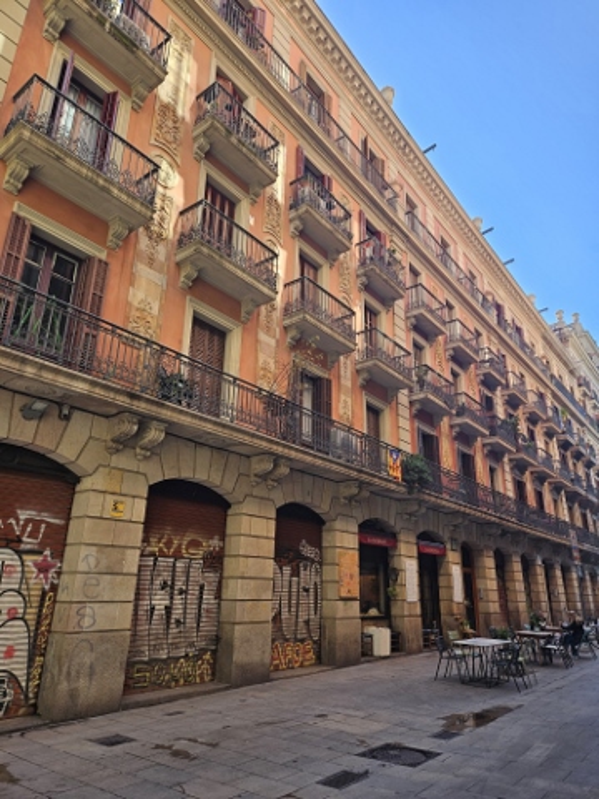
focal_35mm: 23
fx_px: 531
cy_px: 400
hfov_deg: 58.9
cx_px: 300
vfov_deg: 73.9
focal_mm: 5.4
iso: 25
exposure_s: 1/156
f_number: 1.8
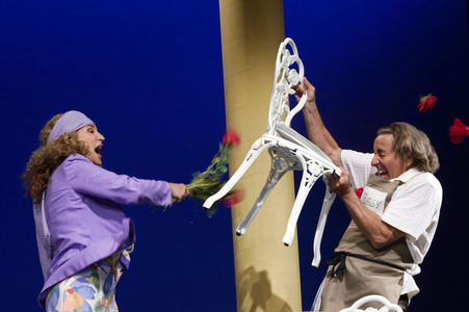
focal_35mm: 134
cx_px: 234
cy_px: 156
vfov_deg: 10.2
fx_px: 1744
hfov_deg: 15.3
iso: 1600
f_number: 8
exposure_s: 1/160
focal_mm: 134
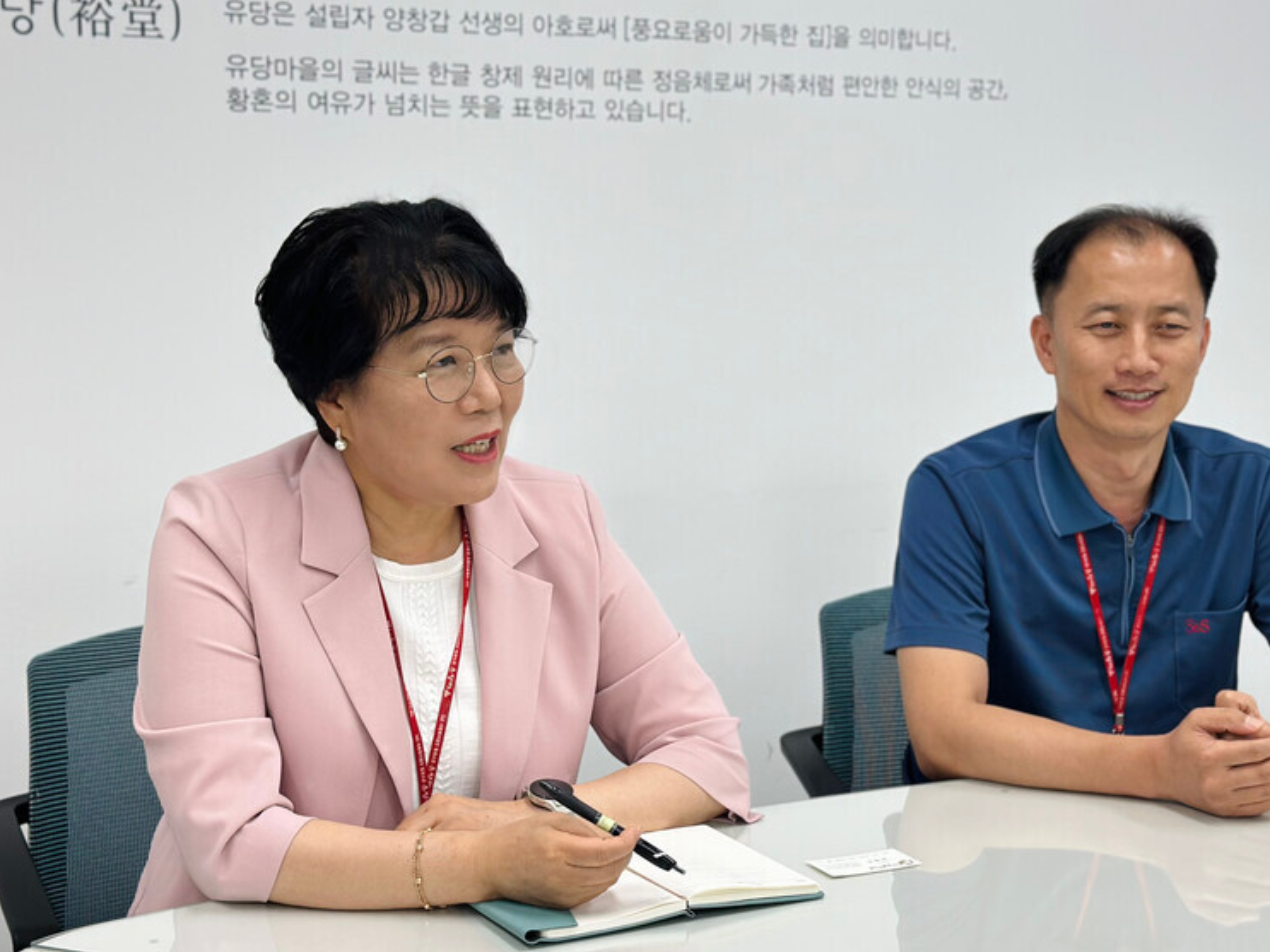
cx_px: 718
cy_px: 460
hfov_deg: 31.2
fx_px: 2274
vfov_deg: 23.6
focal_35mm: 62
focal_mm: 6.86
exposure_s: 1/196
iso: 80
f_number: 1.78
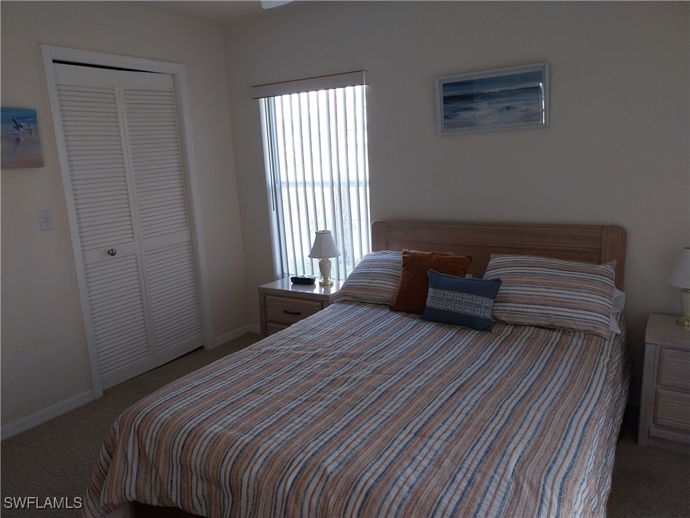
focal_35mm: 26
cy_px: 259
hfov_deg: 67.3
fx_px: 518
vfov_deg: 53.1
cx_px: 345
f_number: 1.8
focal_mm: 4
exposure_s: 1/50
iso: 50
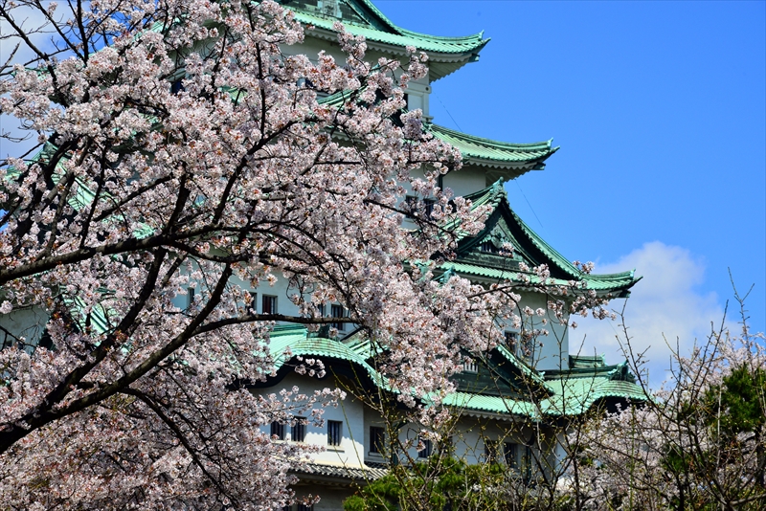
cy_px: 256
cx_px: 383
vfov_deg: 11.4
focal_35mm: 120
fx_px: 2554
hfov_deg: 17.1
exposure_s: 1/640
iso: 400
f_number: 13
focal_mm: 120
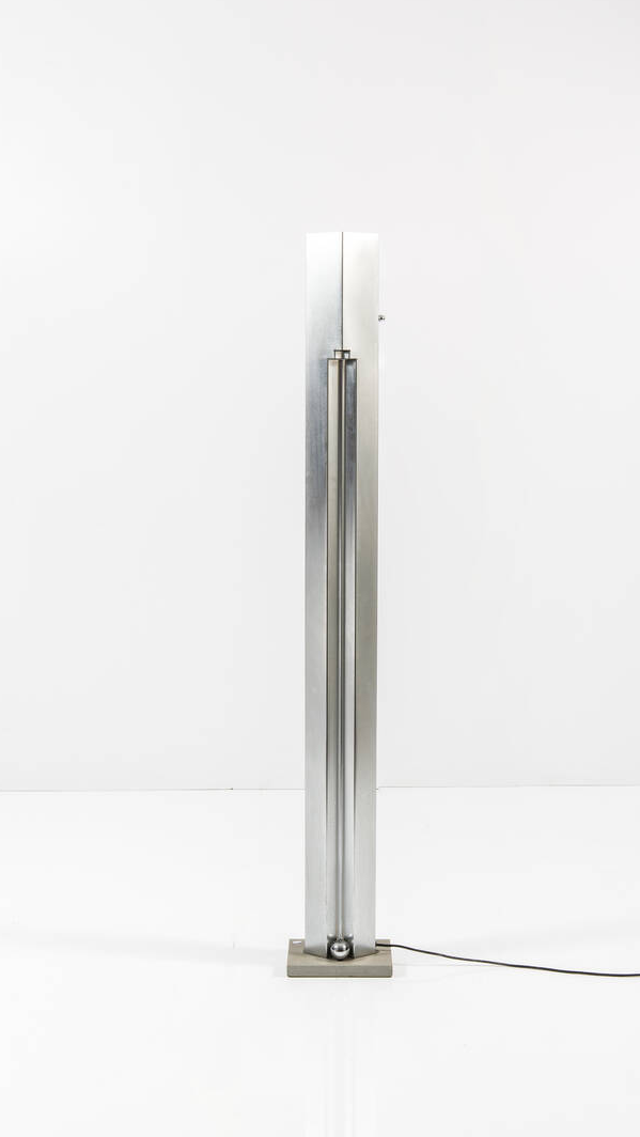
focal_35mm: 51
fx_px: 1538
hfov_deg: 23.5
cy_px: 569
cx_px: 353
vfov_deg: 40.6
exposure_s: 1/200
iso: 100
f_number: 14
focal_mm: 48
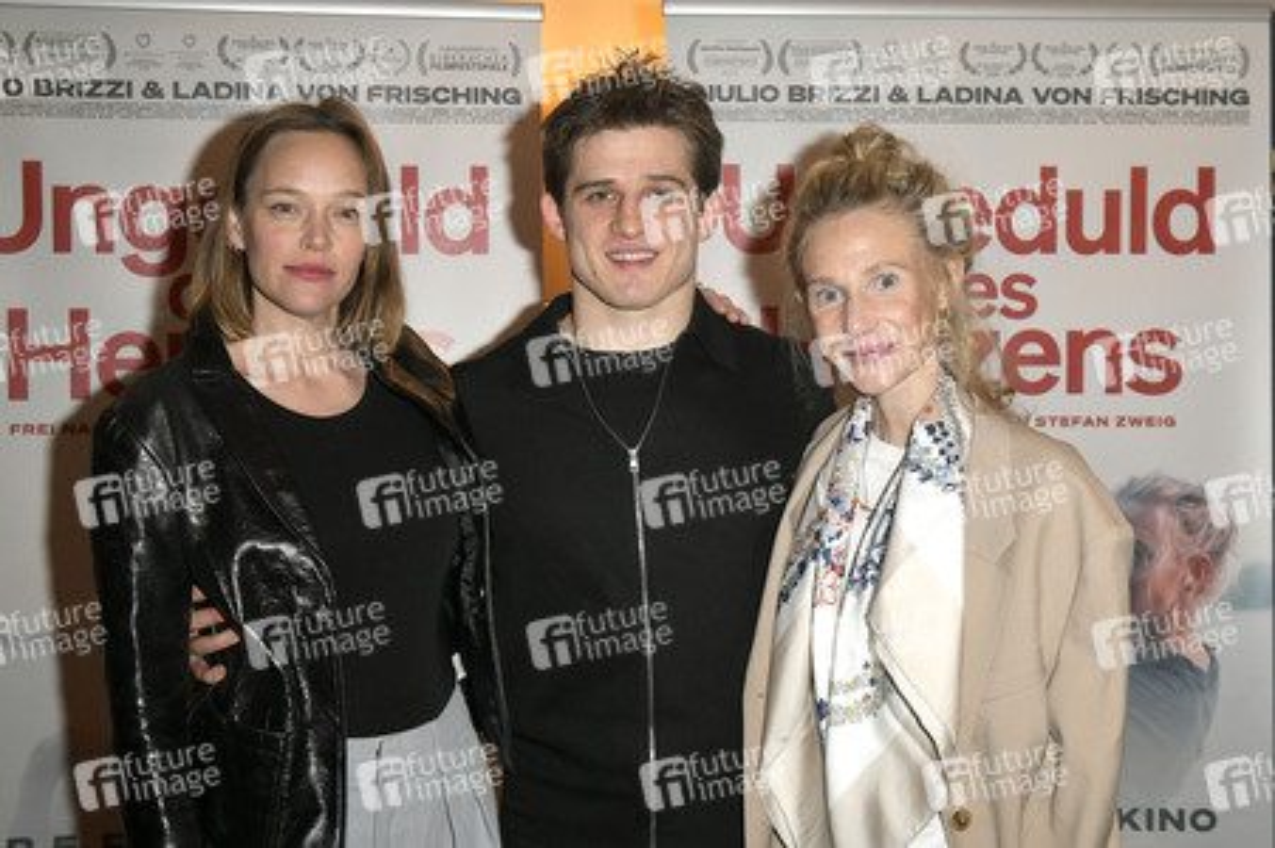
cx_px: 638
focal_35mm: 44
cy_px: 424
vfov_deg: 30.5
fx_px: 1557
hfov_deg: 44.5
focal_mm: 44
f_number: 7.1
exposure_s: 1/160
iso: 2000
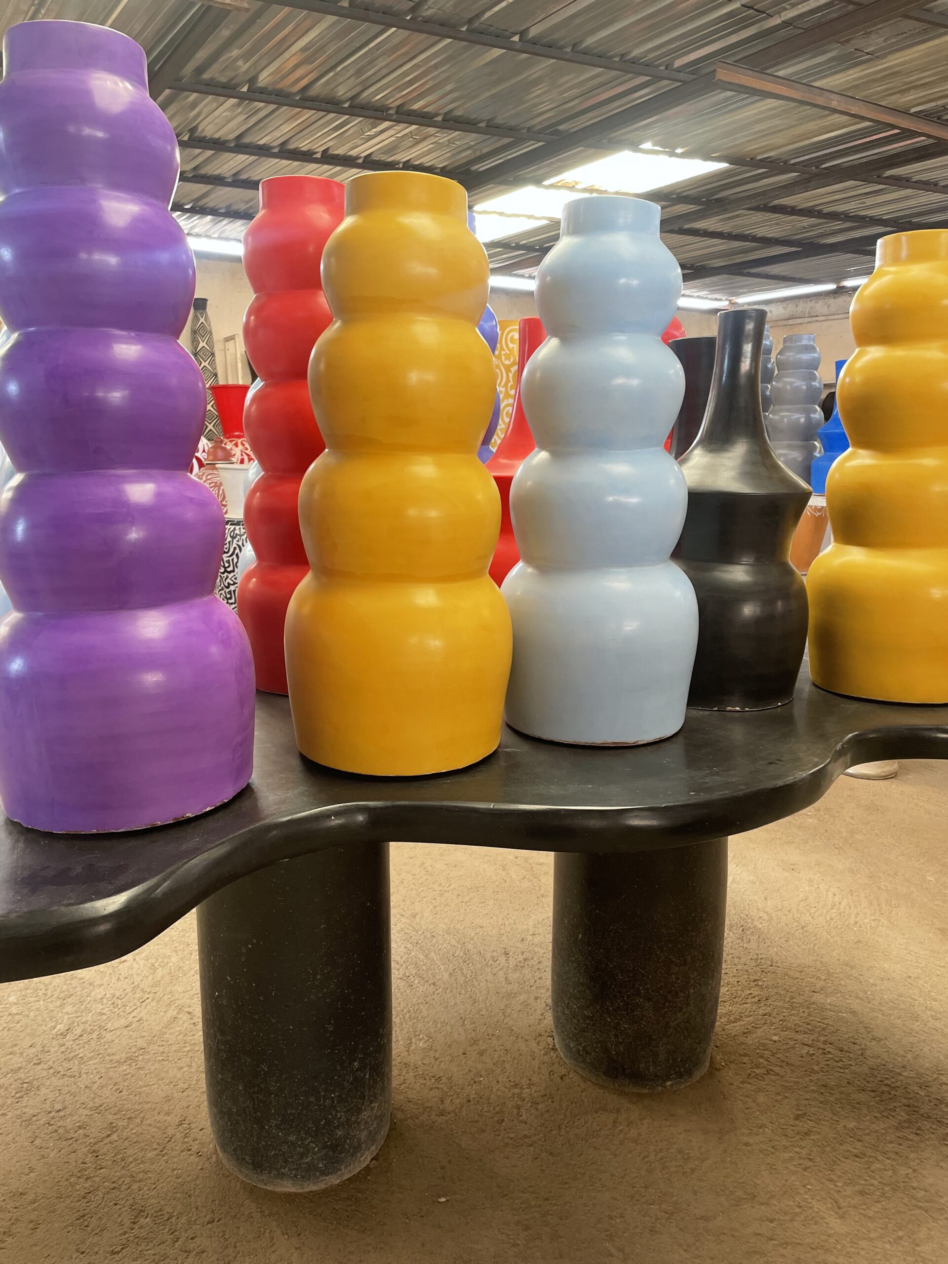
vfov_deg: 67.3
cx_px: 474
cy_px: 632
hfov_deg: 53.1
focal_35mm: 26
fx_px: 949
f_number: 1.6
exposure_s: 1/121
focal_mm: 4.2
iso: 125
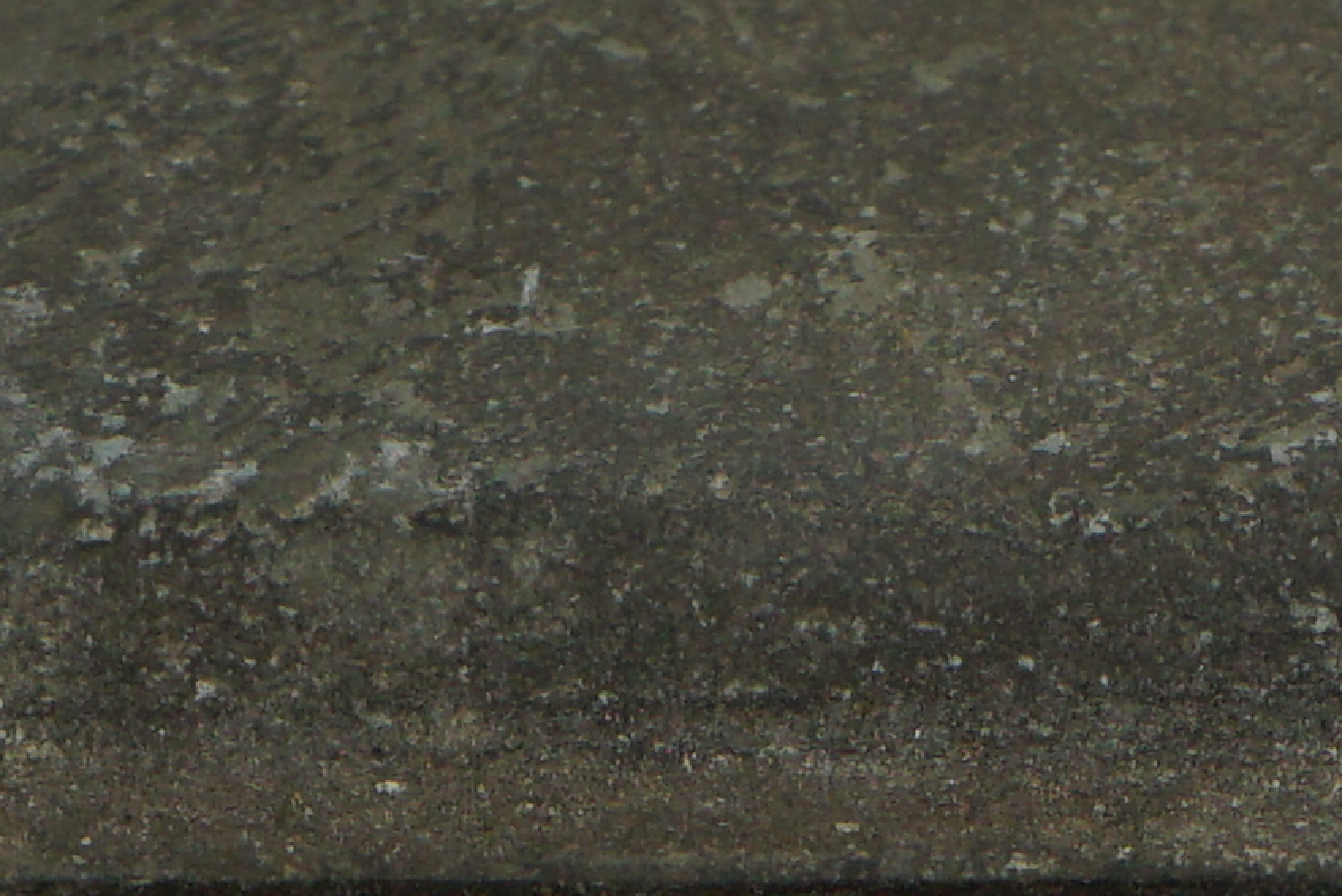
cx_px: 1470
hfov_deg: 4.2
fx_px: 18458
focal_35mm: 495
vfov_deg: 2.8
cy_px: 1260
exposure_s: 1/200
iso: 200
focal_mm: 70
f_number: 7.1
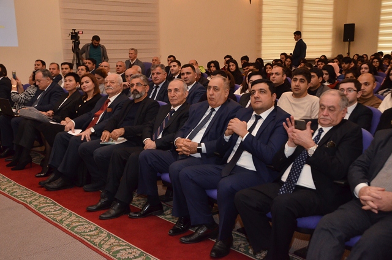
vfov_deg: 28.0
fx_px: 522
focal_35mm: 48
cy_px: 130
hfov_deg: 41.2
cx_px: 196
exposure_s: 1/125
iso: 2200
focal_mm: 32
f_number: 6.3
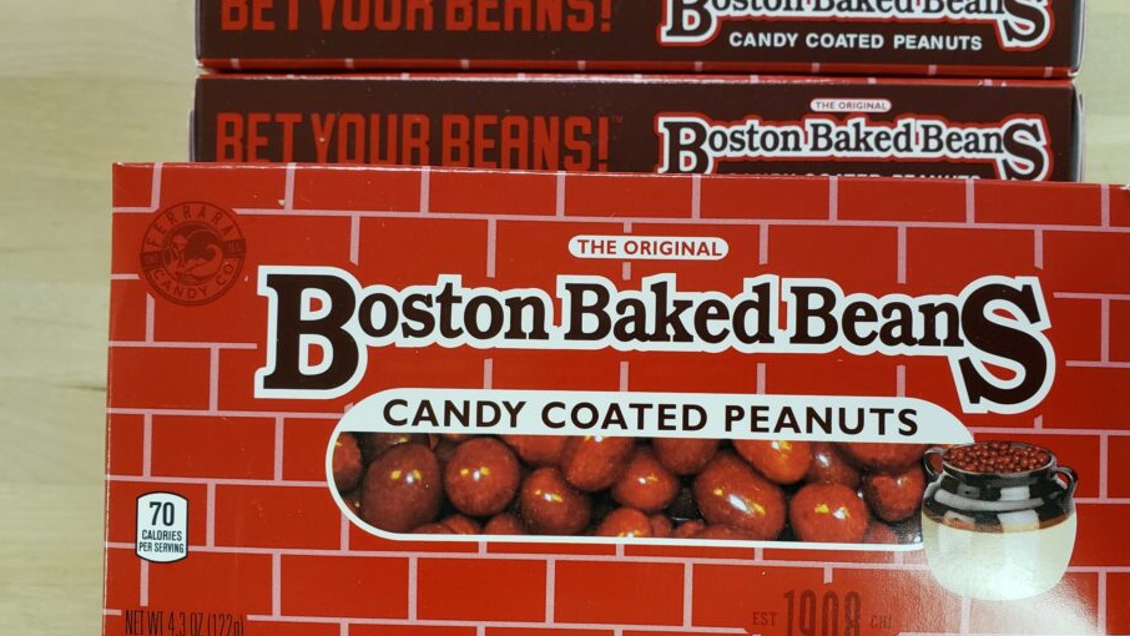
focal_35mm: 32
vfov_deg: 36.6
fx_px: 959
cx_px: 624
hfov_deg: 60.9
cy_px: 379
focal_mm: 4.3
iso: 250
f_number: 2.4
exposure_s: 1/30
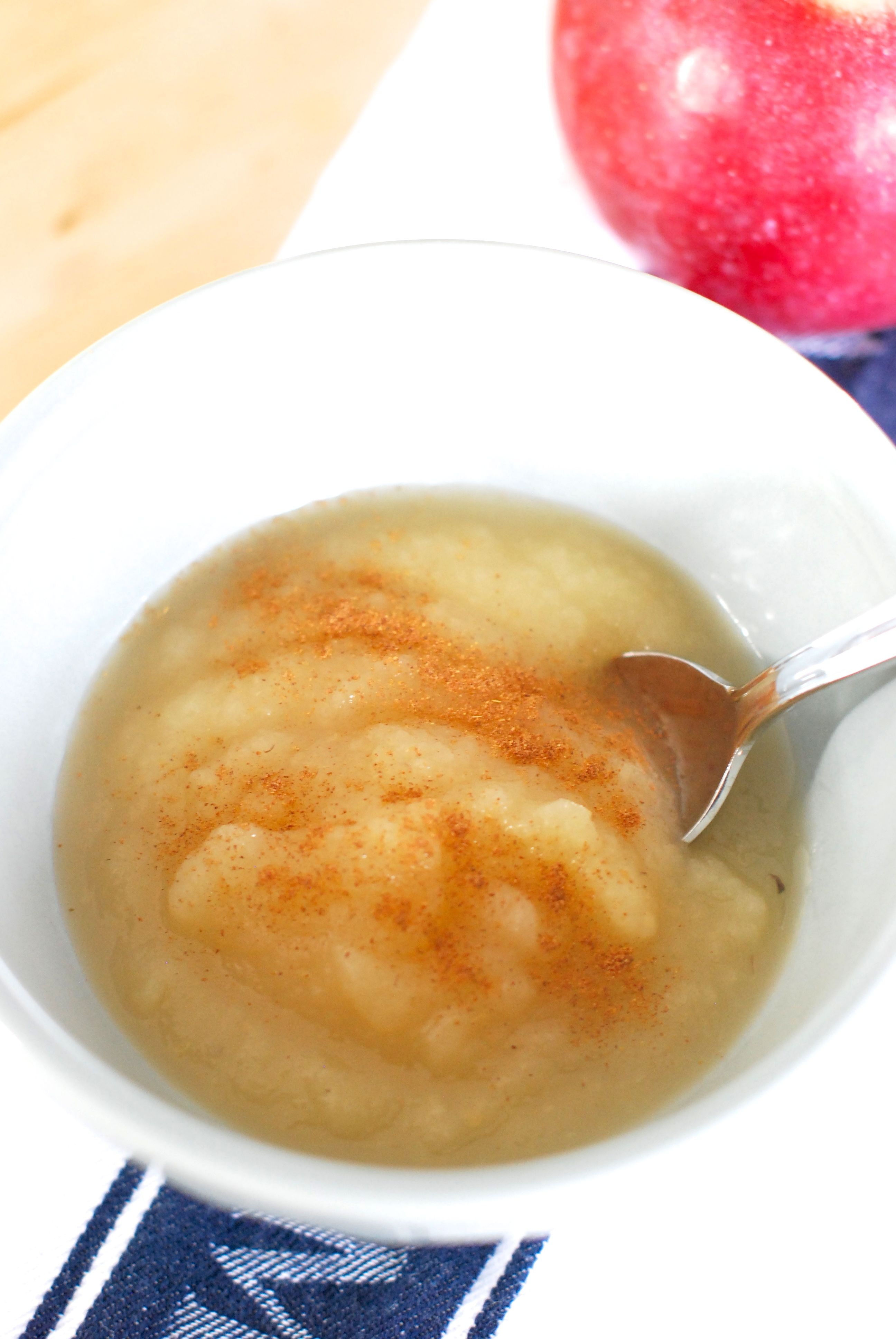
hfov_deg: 18.2
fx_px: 2792
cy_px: 670
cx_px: 448
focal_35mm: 75
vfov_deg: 27.0
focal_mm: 50
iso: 720
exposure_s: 1/30
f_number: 2.8
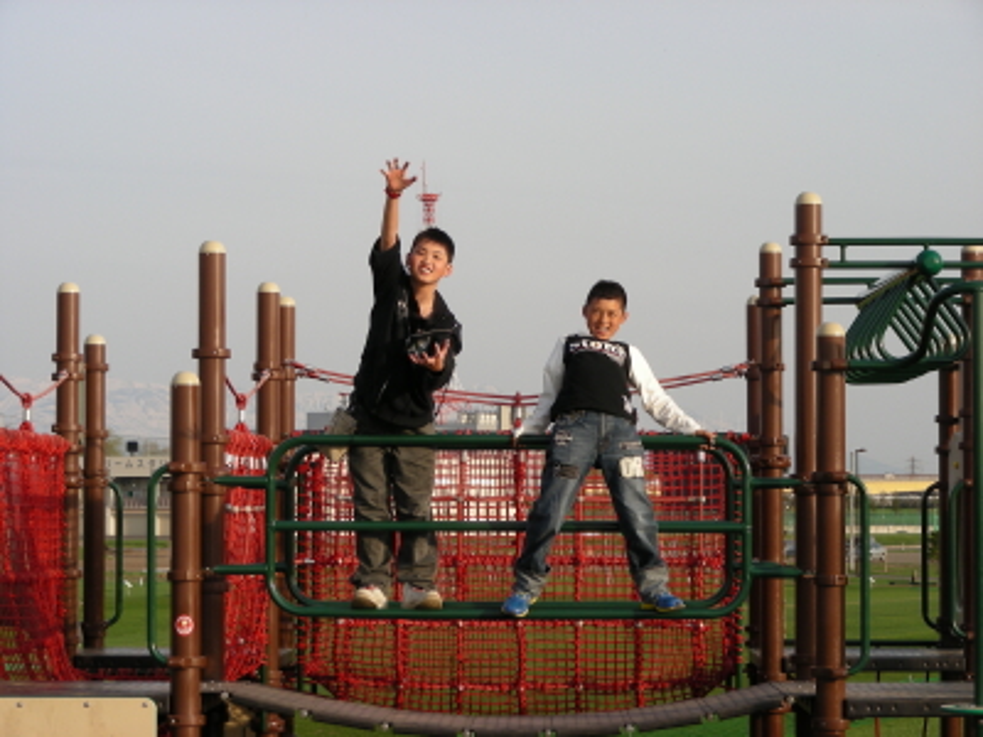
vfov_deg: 13.1
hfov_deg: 17.4
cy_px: 368
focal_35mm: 113
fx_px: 3209
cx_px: 492
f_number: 4
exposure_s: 1/165
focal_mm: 18.9
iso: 50
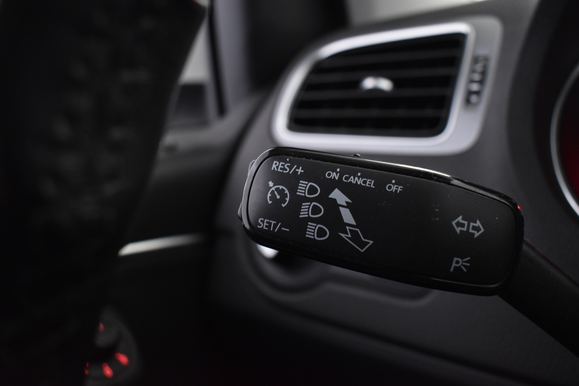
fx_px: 555
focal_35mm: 34
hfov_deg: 55.1
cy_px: 193
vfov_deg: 38.4
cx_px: 290
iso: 1250
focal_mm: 23
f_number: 5
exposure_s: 1/15
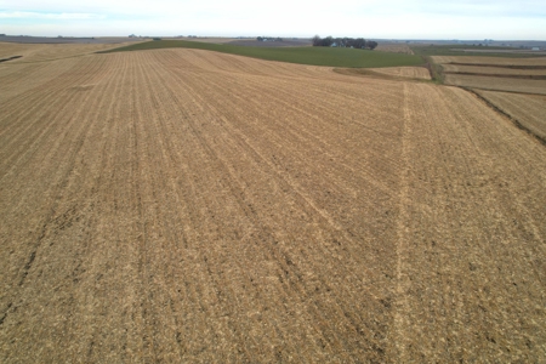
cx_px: 273
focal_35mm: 22
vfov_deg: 57.2
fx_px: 334
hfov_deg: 78.6
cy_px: 182
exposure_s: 1/640
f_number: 2.8
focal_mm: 8.38
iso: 100
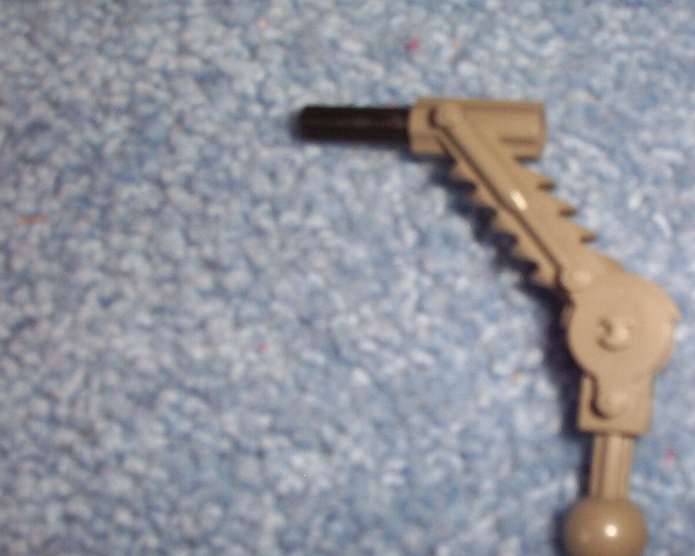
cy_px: 354
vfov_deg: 26.6
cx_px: 499
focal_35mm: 57
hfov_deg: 32.5
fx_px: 1173
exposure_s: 1/30
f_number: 4.5
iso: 140
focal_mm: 6
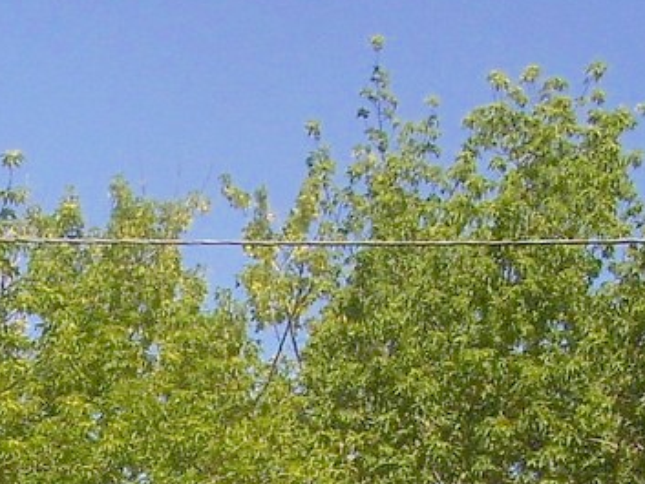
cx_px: 150
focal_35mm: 146
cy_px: 837
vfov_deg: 9.7
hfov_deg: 13.5
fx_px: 2721
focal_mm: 5.7
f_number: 5.6
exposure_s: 1/400
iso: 80
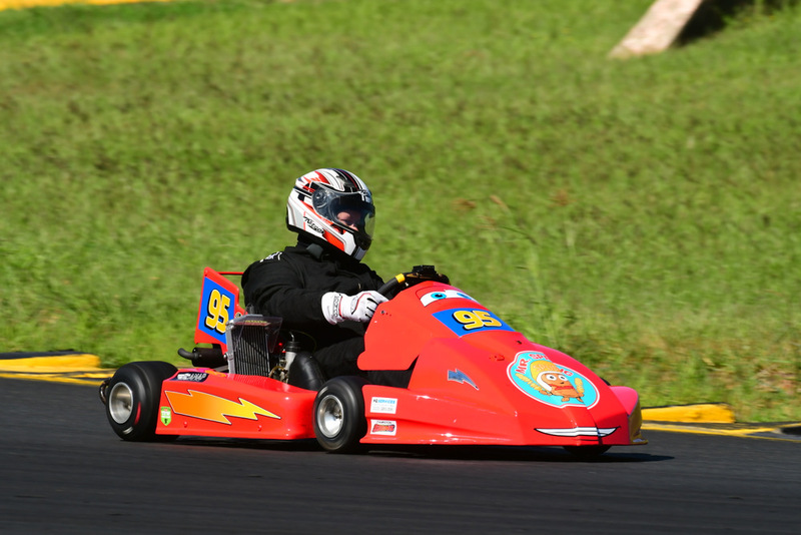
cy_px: 268
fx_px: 16693
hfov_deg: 2.7
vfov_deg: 1.8
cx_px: 400
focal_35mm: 750
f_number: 11
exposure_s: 1/640
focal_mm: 500
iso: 400
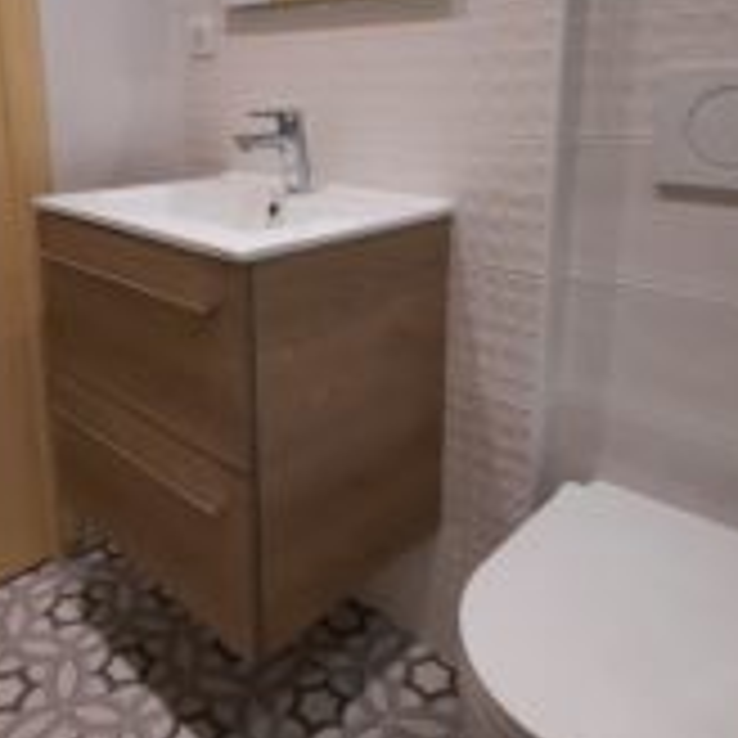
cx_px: 320
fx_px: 675
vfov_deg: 55.7
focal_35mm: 28
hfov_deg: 57.1
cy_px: 230
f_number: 2.2
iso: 100
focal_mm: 1.74
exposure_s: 1/50
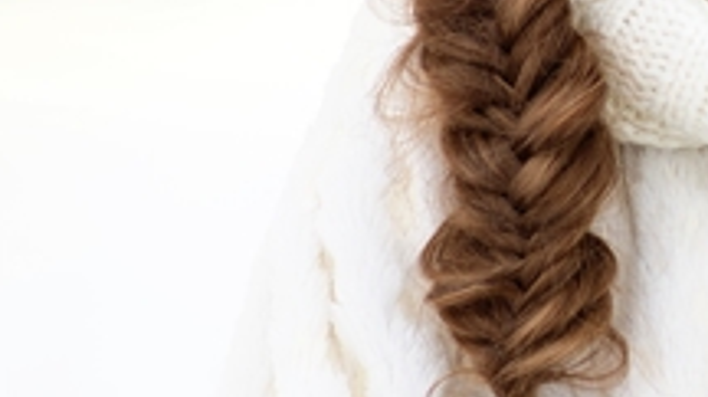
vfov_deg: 2.4
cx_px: 895
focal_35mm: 495
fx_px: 9284
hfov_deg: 4.4
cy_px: 103
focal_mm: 85
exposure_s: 1/800
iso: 100
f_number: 2.2
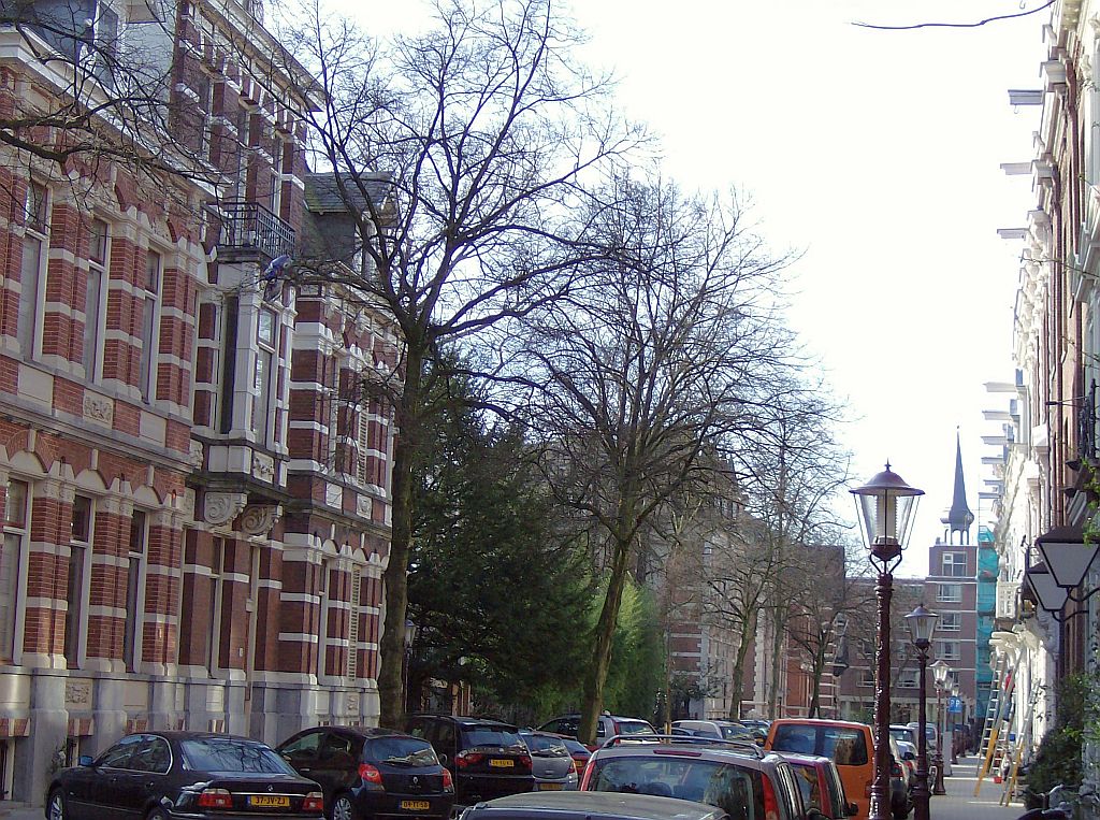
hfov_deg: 27.8
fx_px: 2219
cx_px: 550
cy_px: 410
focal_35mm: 70
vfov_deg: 20.9
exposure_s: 1/331
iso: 100
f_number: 3.7
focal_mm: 11.6
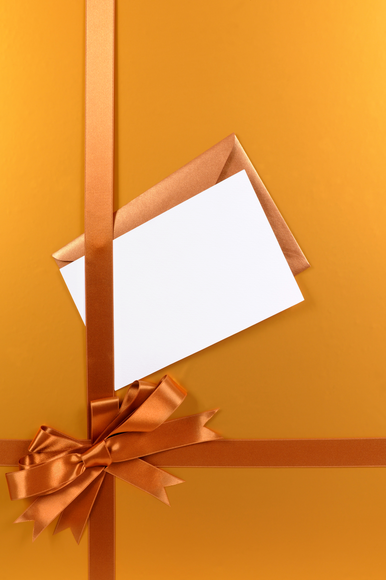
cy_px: 290
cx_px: 193
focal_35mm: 57
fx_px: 919
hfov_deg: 23.7
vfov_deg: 35.1
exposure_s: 1/125
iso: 200
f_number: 11
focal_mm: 38
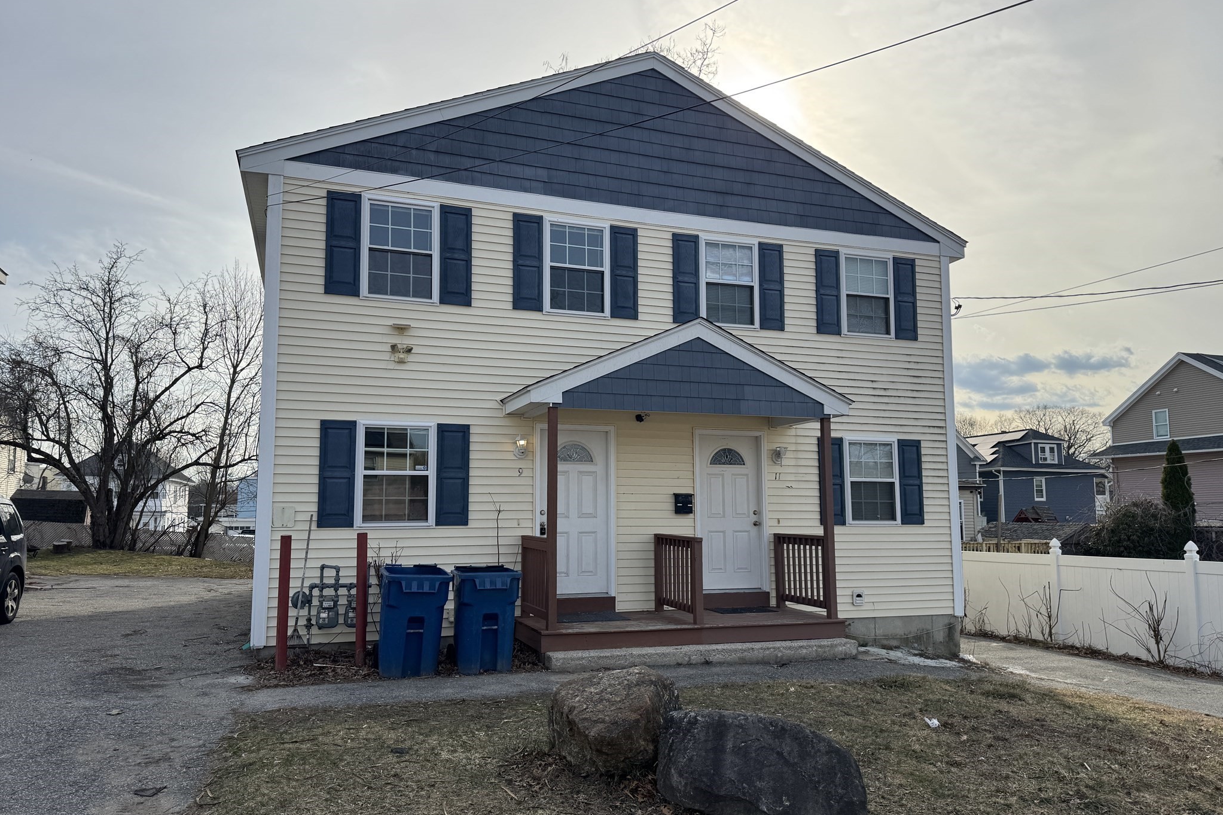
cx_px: 612
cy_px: 434
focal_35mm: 25
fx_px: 849
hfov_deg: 71.5
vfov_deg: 51.2
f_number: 1.78
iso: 80
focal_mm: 6.76
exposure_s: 1/4950
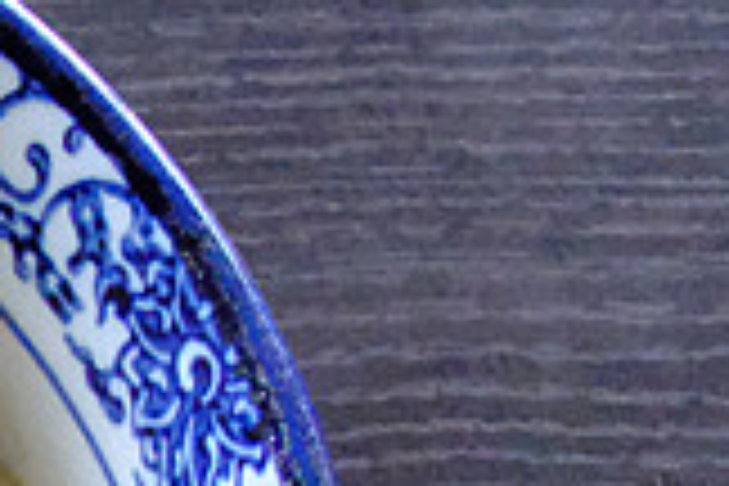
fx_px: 3503
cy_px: 794
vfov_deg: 7.7
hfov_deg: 10.6
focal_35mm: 173
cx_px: -873
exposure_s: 1/40
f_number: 14
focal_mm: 23.4
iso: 12800
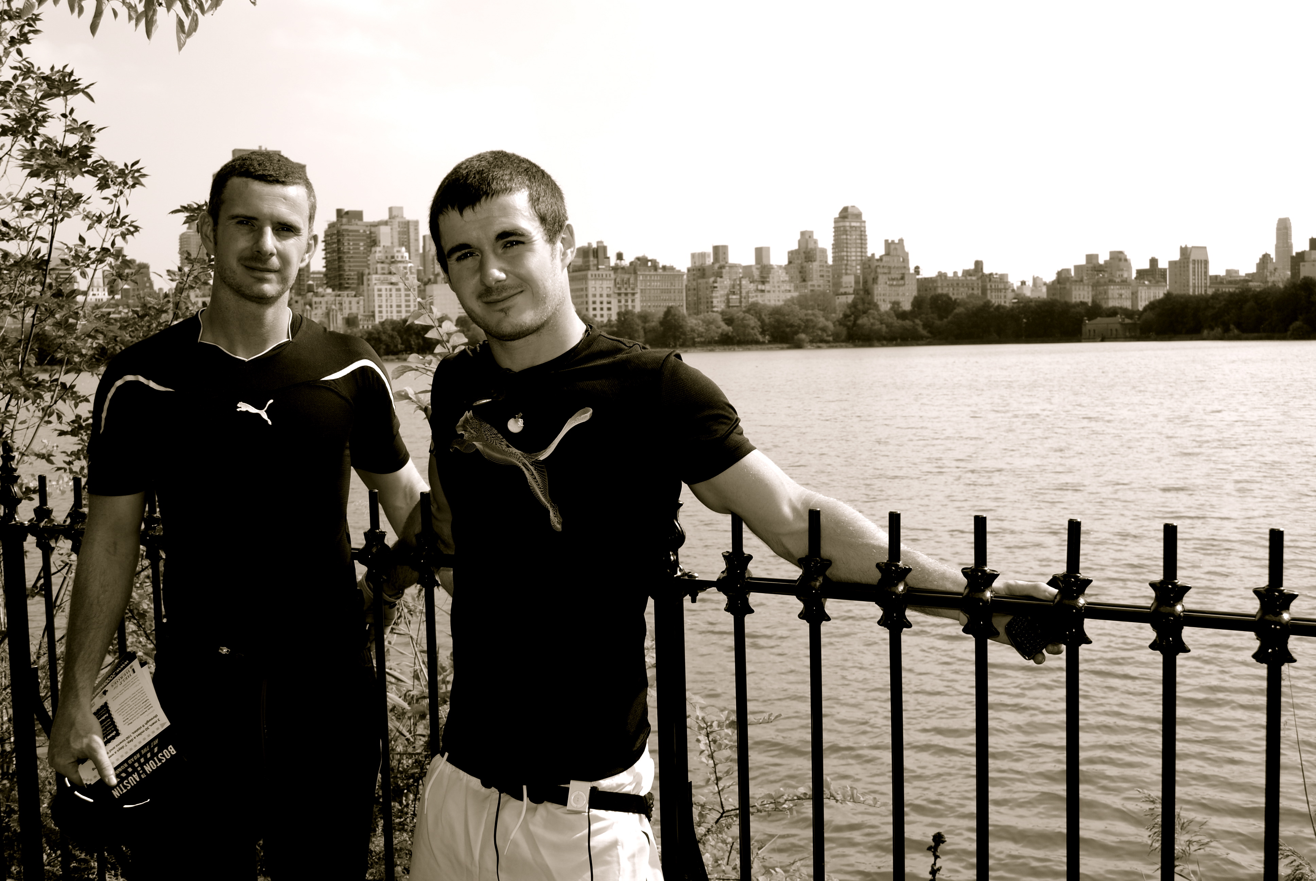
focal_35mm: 36
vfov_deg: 37.0
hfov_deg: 53.1
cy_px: 440
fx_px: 1318
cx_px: 658
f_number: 7.1
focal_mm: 24
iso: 100
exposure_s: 1/200
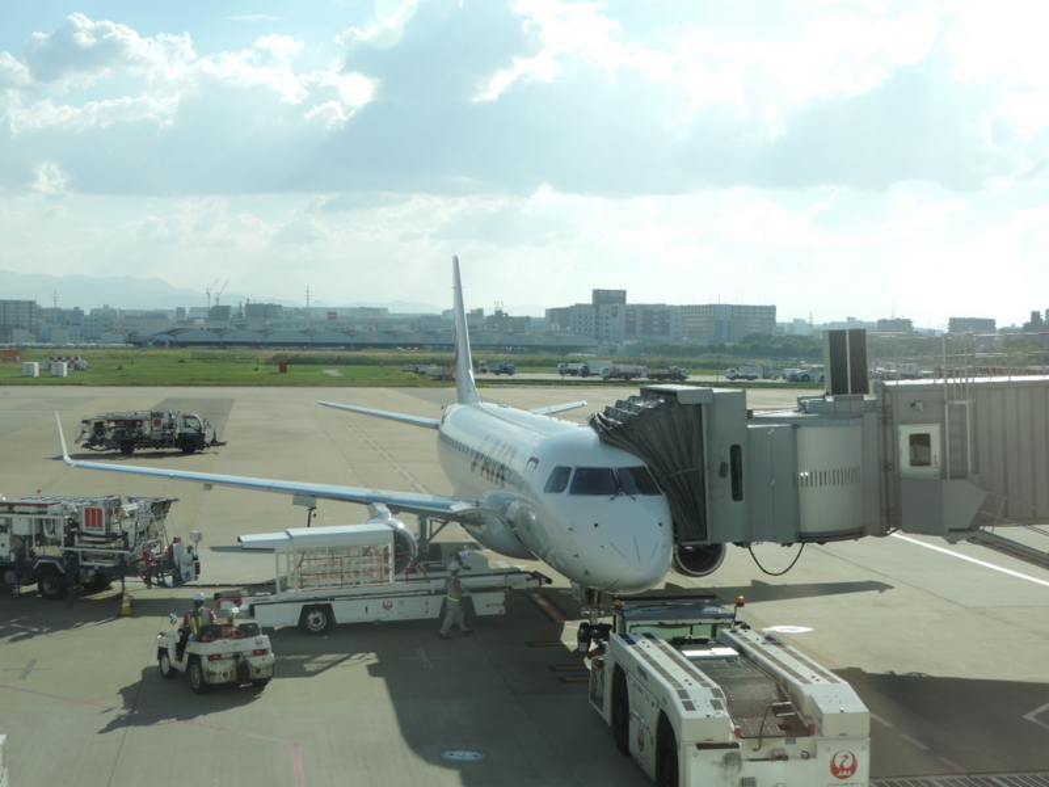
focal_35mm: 50
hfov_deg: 38.2
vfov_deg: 29.1
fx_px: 1515
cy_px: 394
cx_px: 524
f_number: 3.6
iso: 80
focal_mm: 8.9
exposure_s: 1/800
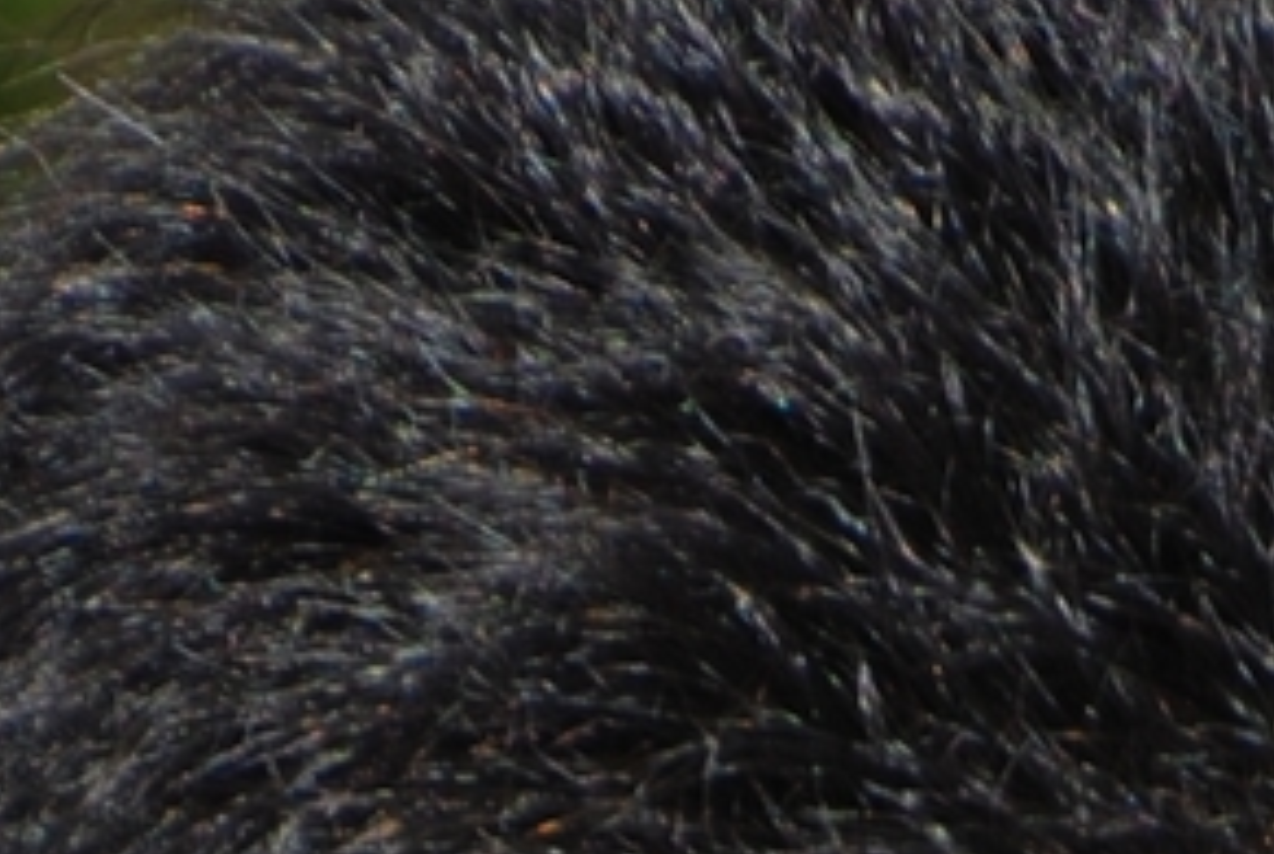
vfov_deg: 0.5
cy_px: 2428
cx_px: 845
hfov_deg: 0.7
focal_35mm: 2964
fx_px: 105051
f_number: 5.6
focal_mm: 300
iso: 100
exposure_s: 1/400
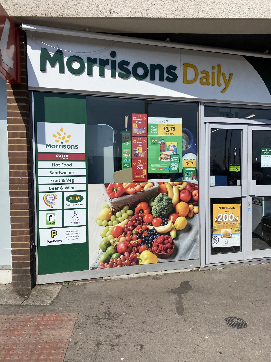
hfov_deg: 53.1
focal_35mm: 26
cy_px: 181
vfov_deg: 67.3
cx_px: 136
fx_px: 271
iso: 32
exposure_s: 1/5236
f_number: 1.8
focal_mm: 4.25
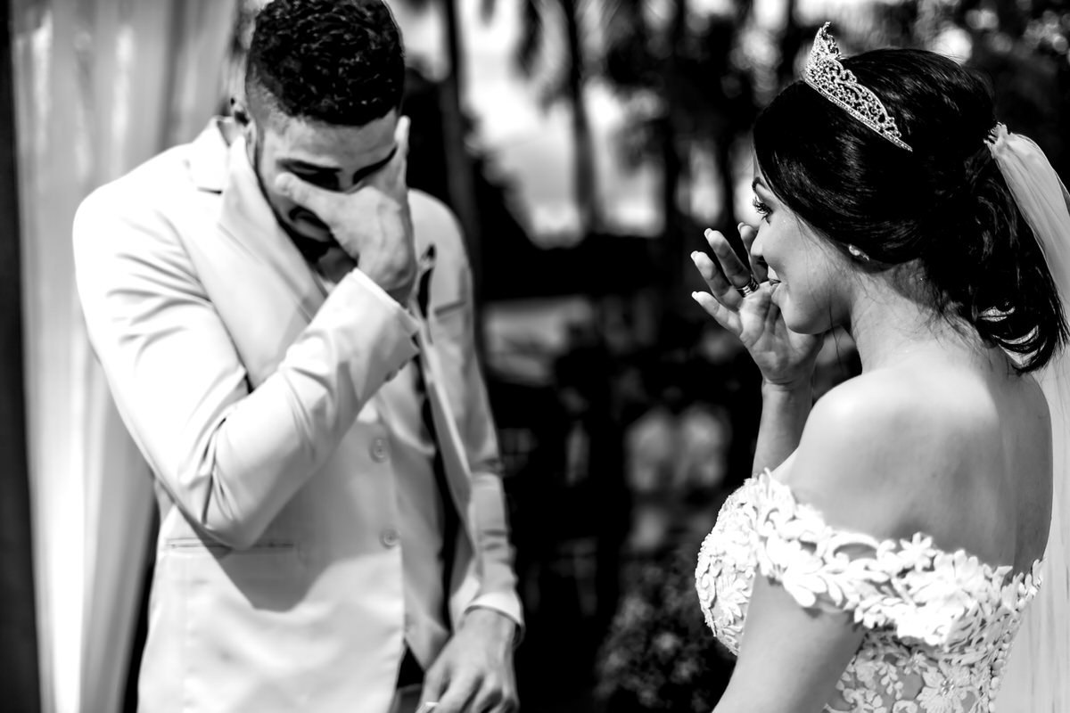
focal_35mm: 50
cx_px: 535
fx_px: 1486
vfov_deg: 27.0
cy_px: 356
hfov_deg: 39.6
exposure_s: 1/250
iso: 320
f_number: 1.8
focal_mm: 50
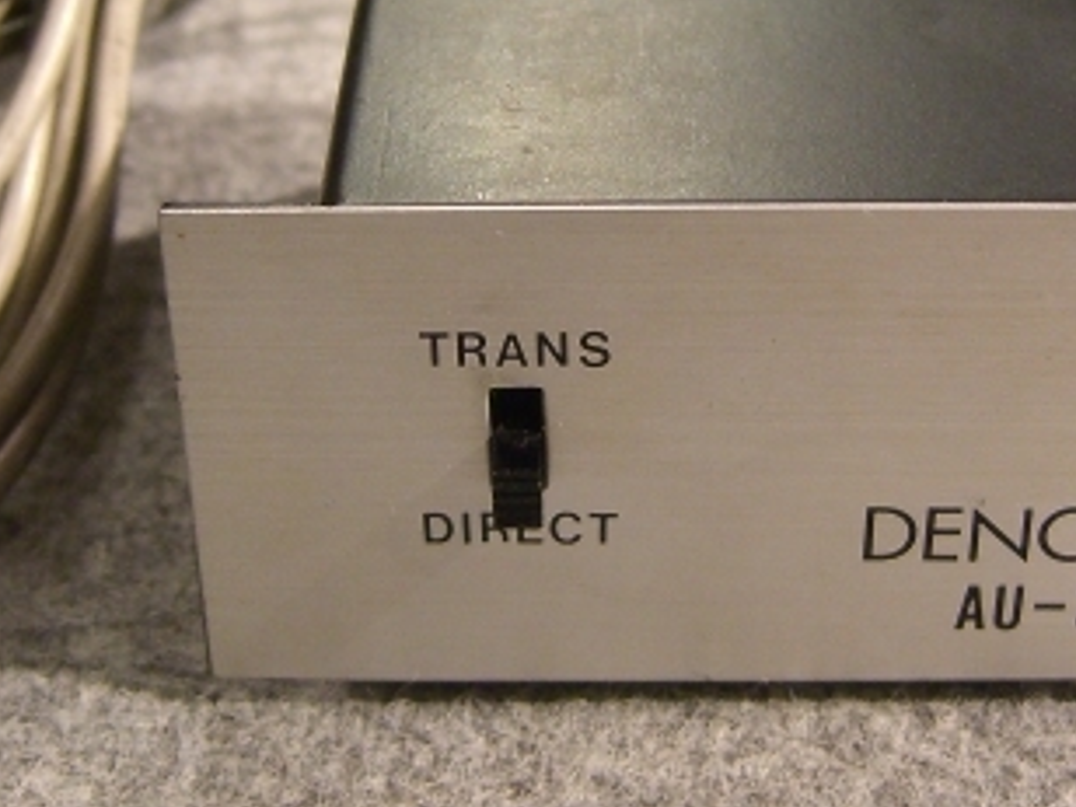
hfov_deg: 24.7
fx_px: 2456
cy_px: 234
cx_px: 496
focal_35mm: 79
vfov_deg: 18.6
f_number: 2.8
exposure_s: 1/30
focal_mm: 7.9
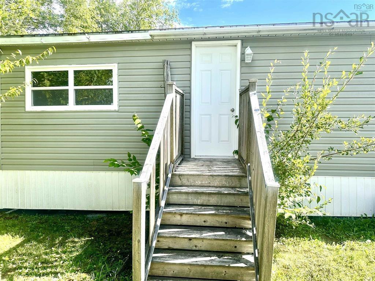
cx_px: 188
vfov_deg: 56.8
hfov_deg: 71.6
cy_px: 140
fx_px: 260
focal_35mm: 24
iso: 80
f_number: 1.78
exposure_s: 1/1495
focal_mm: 6.86
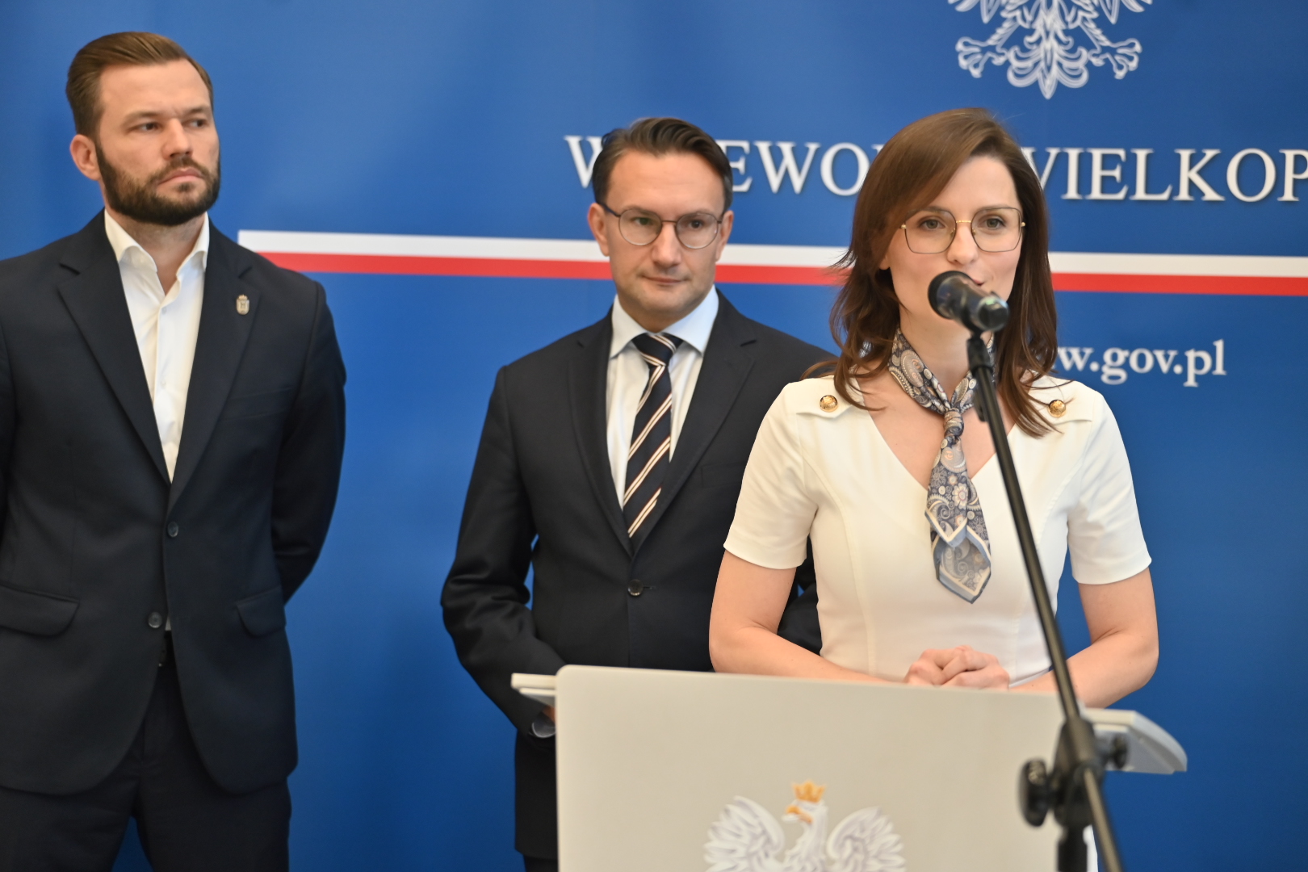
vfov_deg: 16.1
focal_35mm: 85
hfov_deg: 23.9
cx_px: 654
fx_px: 3088
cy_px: 436
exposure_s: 1/400
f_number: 2.8
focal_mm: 85
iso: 900
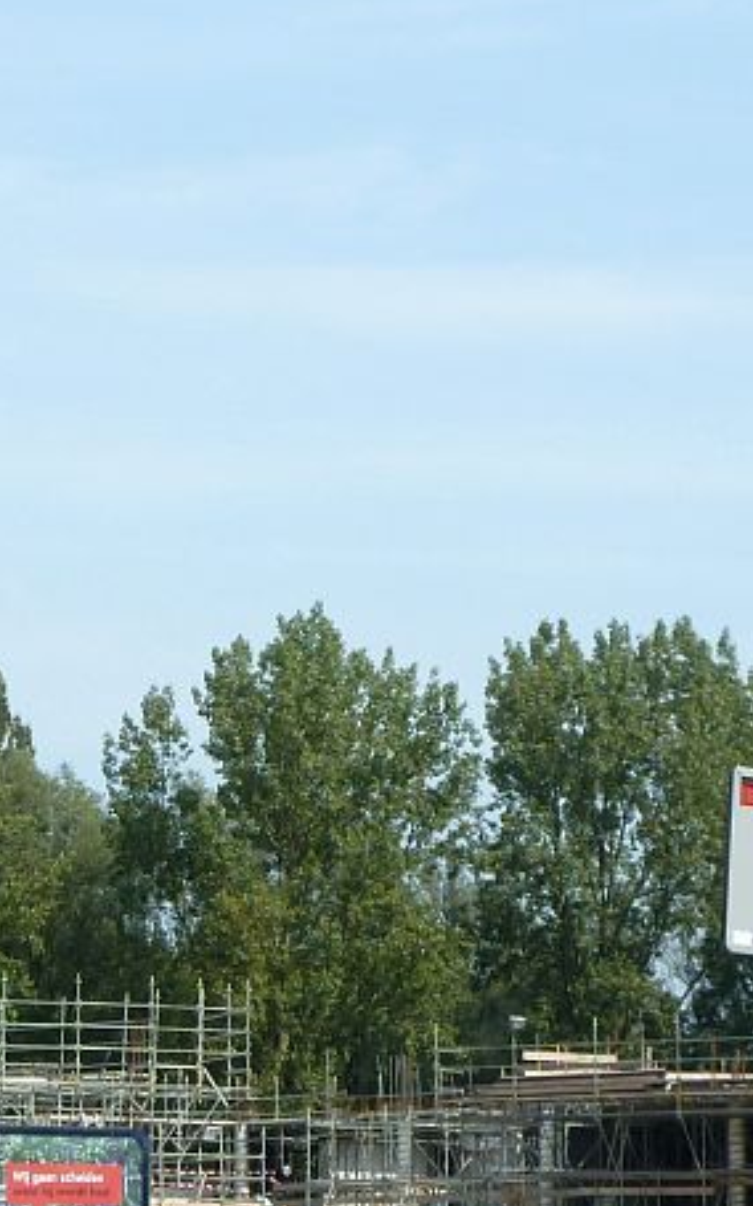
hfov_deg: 8.7
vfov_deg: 13.9
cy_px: 944
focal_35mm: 150
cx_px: 204
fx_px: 4930
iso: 80
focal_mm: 10.3
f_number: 4
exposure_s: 1/400
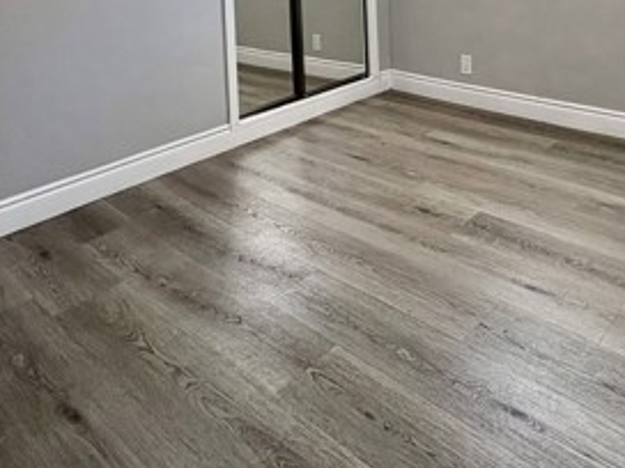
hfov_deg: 54.6
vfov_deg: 35.8
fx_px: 596
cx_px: 400
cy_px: -60
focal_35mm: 33
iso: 64
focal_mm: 2.22
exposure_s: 1/130
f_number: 2.2
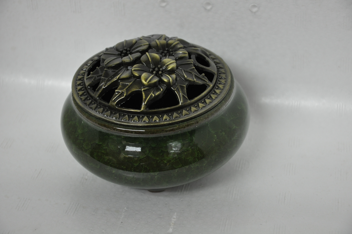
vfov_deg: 13.0
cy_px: 117
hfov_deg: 19.5
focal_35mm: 105
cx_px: 176
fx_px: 1025
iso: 900
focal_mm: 70
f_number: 5.3
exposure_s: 1/30
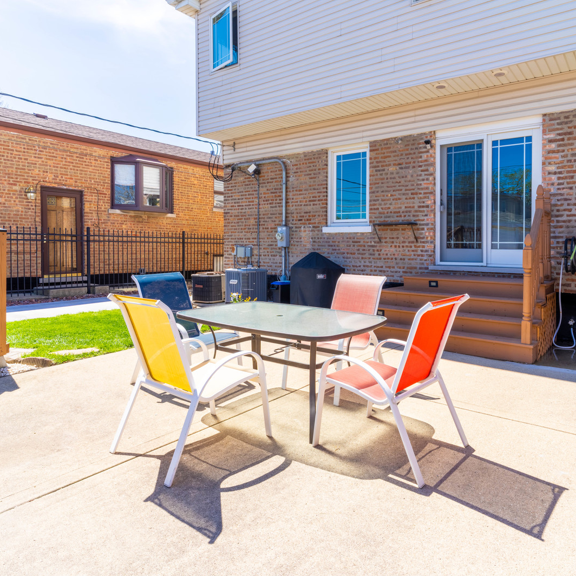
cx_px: 342
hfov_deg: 69.0
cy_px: 290
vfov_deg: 69.6
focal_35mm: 22
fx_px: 414
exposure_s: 1/500
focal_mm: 17
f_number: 13
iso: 160
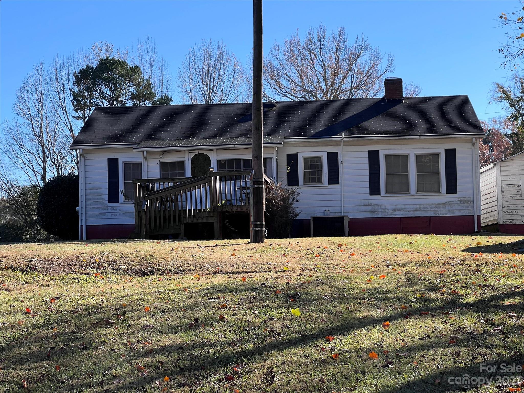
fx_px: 1166
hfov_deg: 25.3
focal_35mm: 77
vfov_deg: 19.1
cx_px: 262
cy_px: 196
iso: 32
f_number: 2.8
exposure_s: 1/531
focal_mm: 9
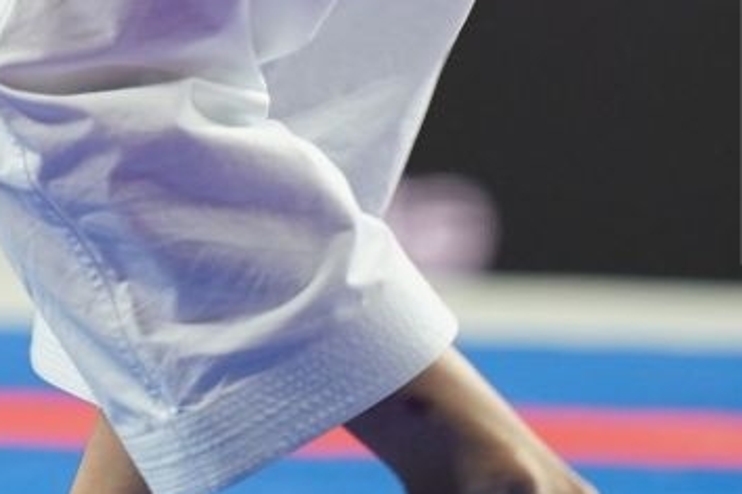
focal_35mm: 2032
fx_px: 41879
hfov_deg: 1.0
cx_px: -484
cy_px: -670
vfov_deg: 0.7
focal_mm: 400
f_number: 2.8
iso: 1000
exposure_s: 1/400
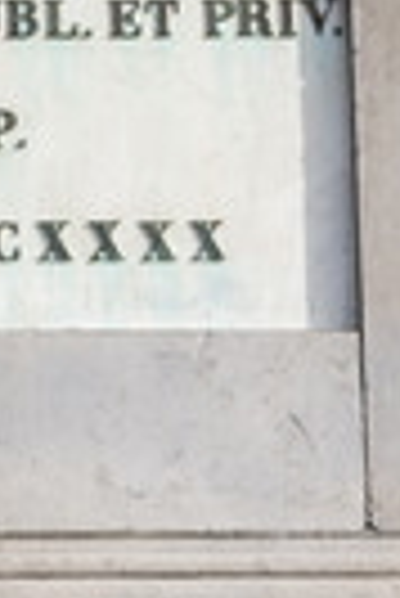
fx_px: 8943
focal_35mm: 538
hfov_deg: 2.5
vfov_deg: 3.7
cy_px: -1607
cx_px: -751
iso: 100
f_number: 22
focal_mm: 70
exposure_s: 1/20
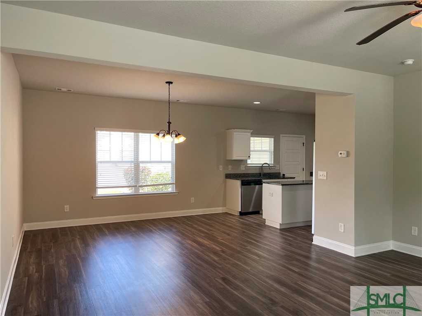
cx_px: 211
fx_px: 305
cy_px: 158
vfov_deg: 54.9
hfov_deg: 69.4
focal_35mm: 25
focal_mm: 5.1
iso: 64
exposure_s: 1/120
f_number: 1.6
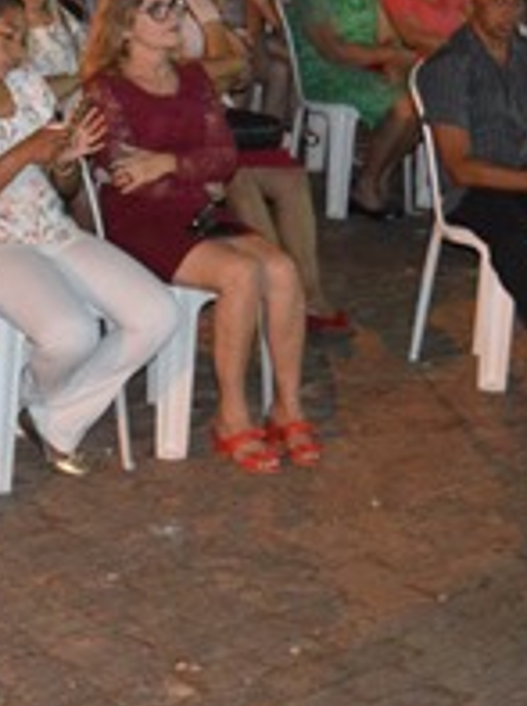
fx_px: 2485
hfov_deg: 11.9
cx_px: -54
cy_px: 90
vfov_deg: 16.0
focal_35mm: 122
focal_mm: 26
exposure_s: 1/60
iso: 3200
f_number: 4
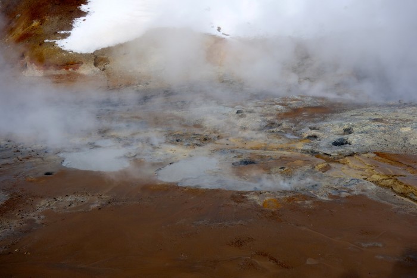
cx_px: 208
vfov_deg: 32.6
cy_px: 139
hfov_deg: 47.4
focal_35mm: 41
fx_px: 475
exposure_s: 1/500
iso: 125
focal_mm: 15.1
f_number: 5.6
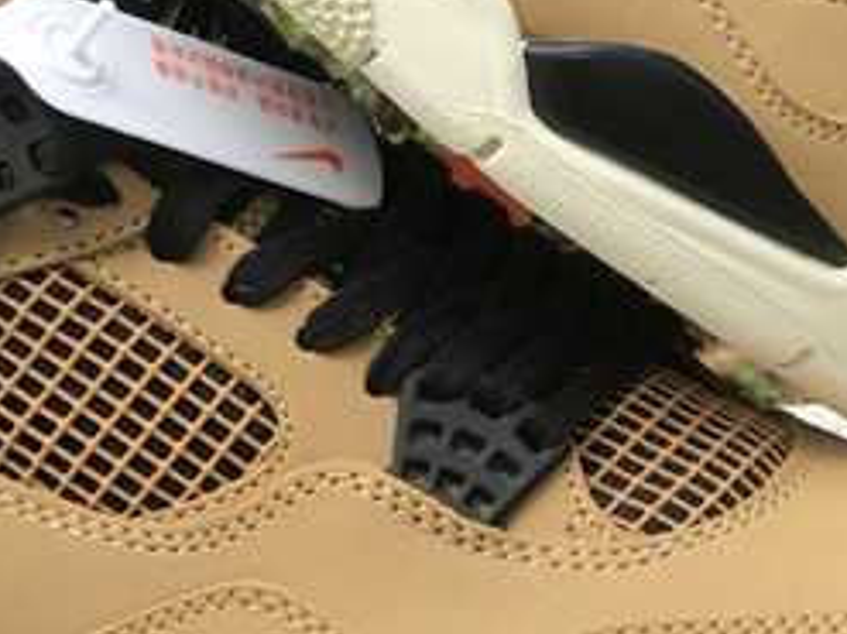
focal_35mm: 171
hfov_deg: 11.6
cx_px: 542
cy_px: 108
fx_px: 4182
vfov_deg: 8.7
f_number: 2.8
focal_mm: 6.6
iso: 20
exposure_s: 1/198
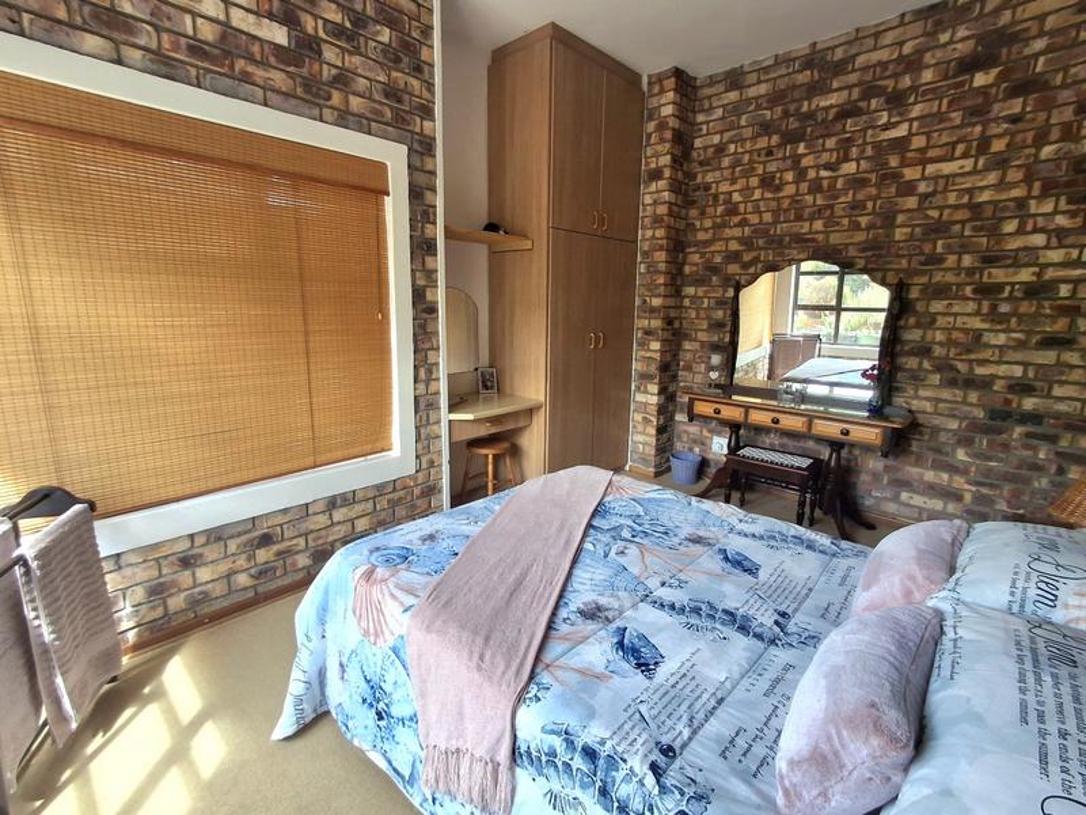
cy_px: 408
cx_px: 543
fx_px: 502
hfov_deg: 94.5
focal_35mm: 16
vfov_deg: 78.1
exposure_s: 1/109
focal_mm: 1.64
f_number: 2.2
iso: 40
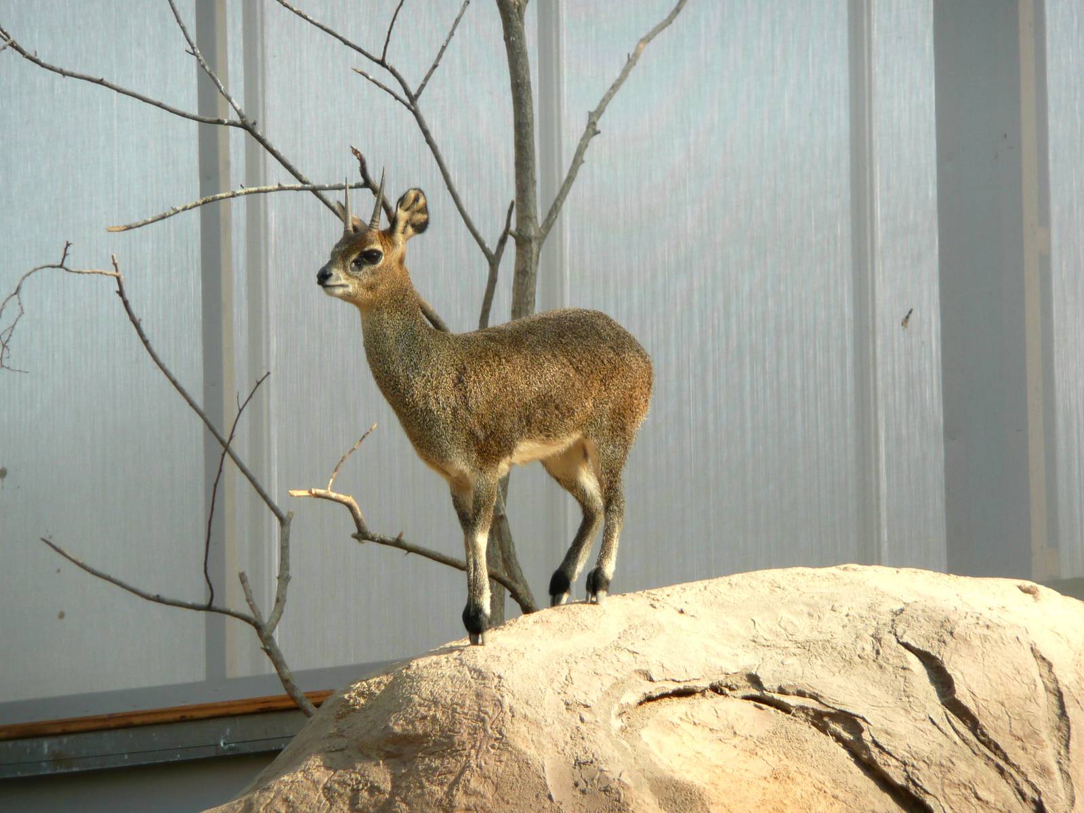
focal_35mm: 280
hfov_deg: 7.1
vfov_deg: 5.3
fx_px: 8768
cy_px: 406
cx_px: 542
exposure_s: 1/100
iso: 100
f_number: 4.9
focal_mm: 46
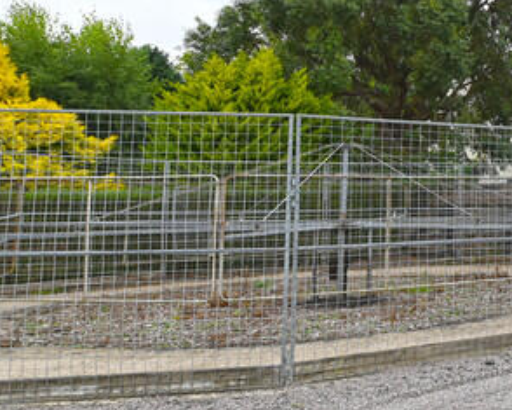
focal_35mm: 49
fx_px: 742
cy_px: 146
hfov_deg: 25.3
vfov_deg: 30.7
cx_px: 820
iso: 100
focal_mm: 15
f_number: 6.3
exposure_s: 1/125
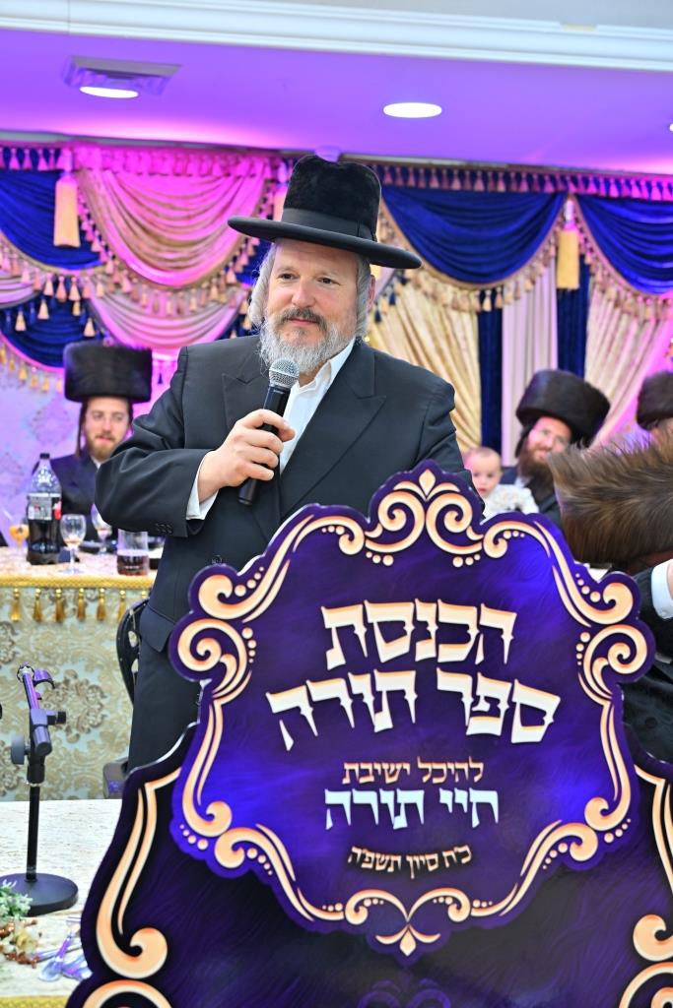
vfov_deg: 40.3
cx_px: 336
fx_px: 1373
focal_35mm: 49
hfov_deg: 27.5
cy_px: 504
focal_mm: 49
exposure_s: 1/160
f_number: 4
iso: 640
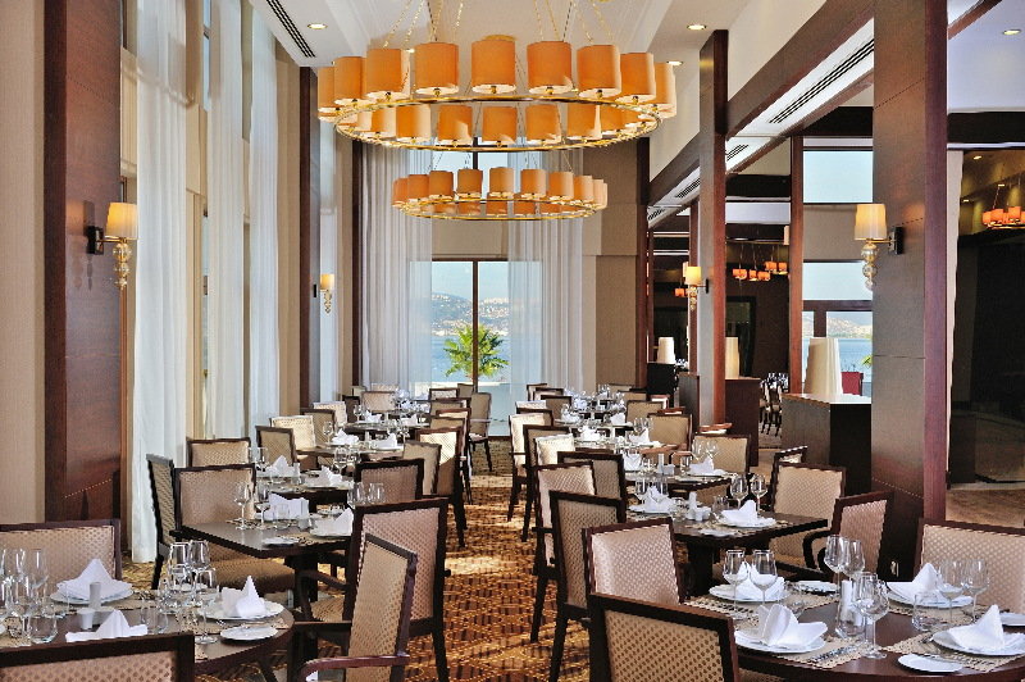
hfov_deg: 46.4
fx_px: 1195
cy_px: 341
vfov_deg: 31.8
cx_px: 512
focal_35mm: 42
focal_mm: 42
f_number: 20
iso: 200
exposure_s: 1/13
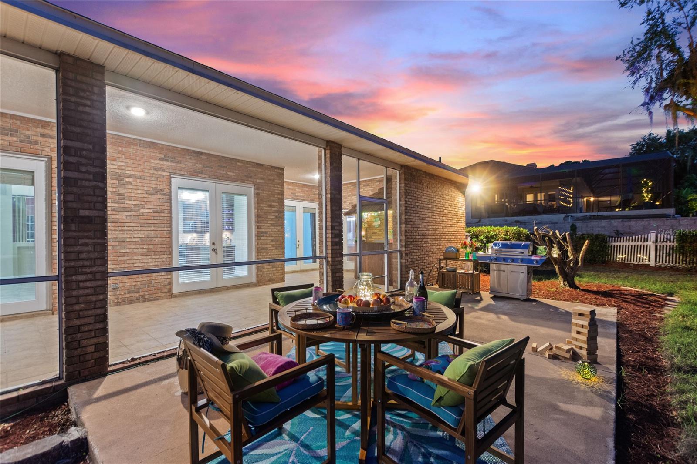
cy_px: 232
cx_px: 348
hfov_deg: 100.4
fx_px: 290
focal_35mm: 15
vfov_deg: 77.3
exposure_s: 2.5
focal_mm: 10
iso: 800
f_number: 4.5
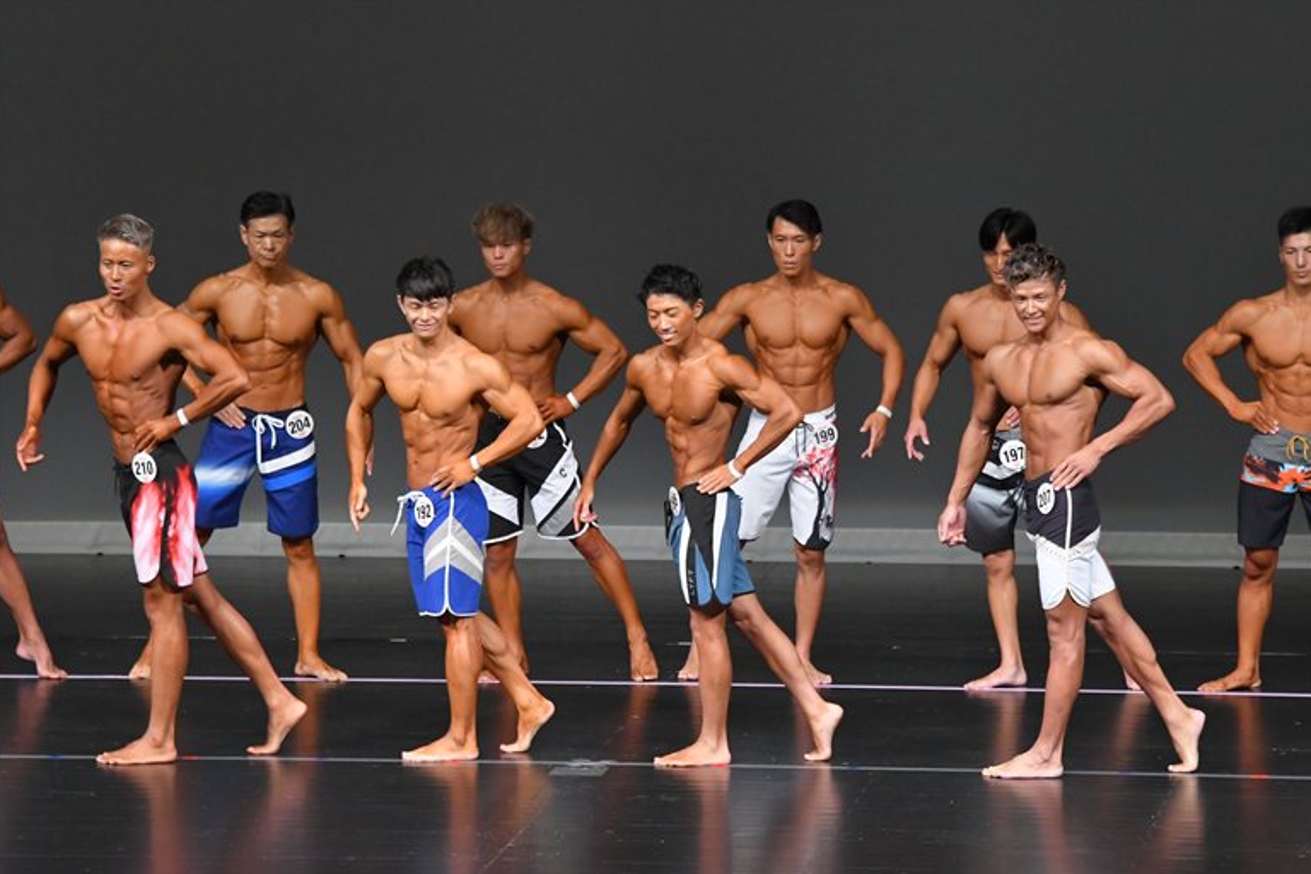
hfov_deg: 9.1
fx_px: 8266
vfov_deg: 6.1
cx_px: 656
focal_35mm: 227
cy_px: 435
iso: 4000
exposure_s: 1/400
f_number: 5.6
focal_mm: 150
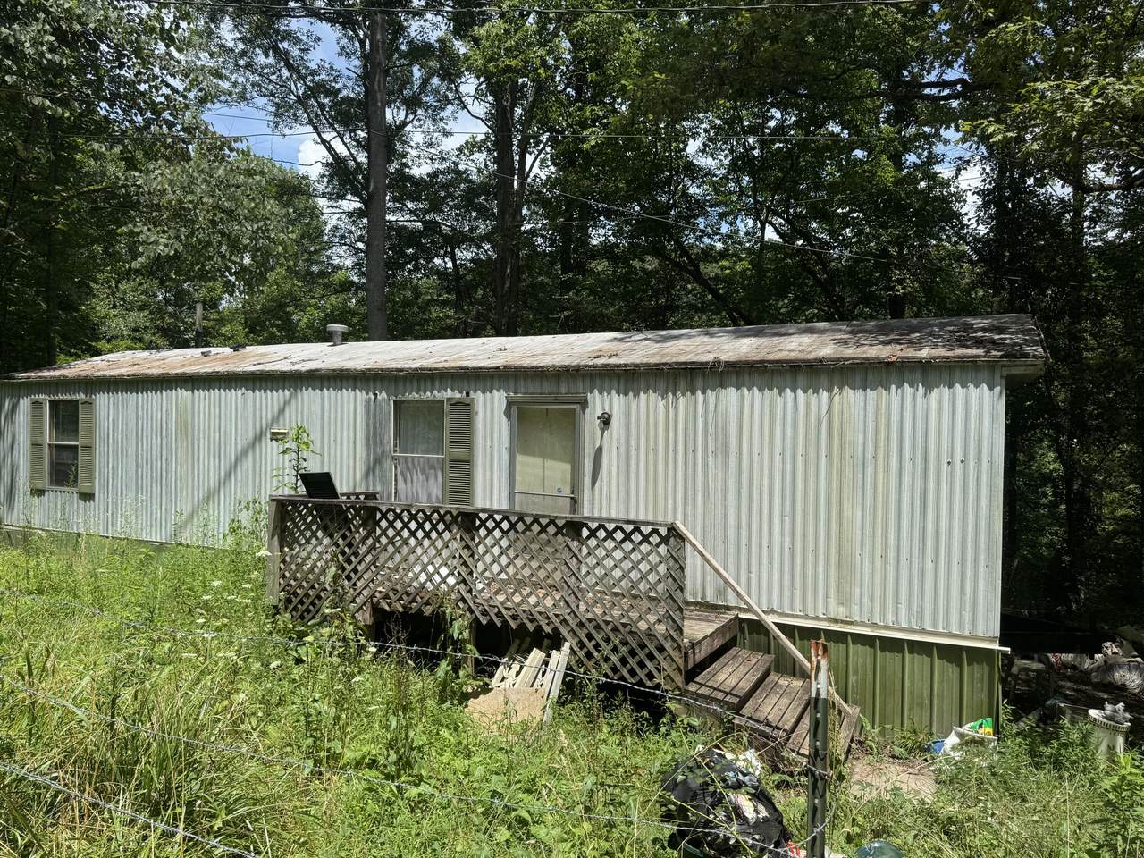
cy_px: 429
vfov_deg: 56.8
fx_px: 793
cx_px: 572
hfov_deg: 71.6
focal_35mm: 24
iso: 80
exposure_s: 1/3096
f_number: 1.78
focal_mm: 6.76
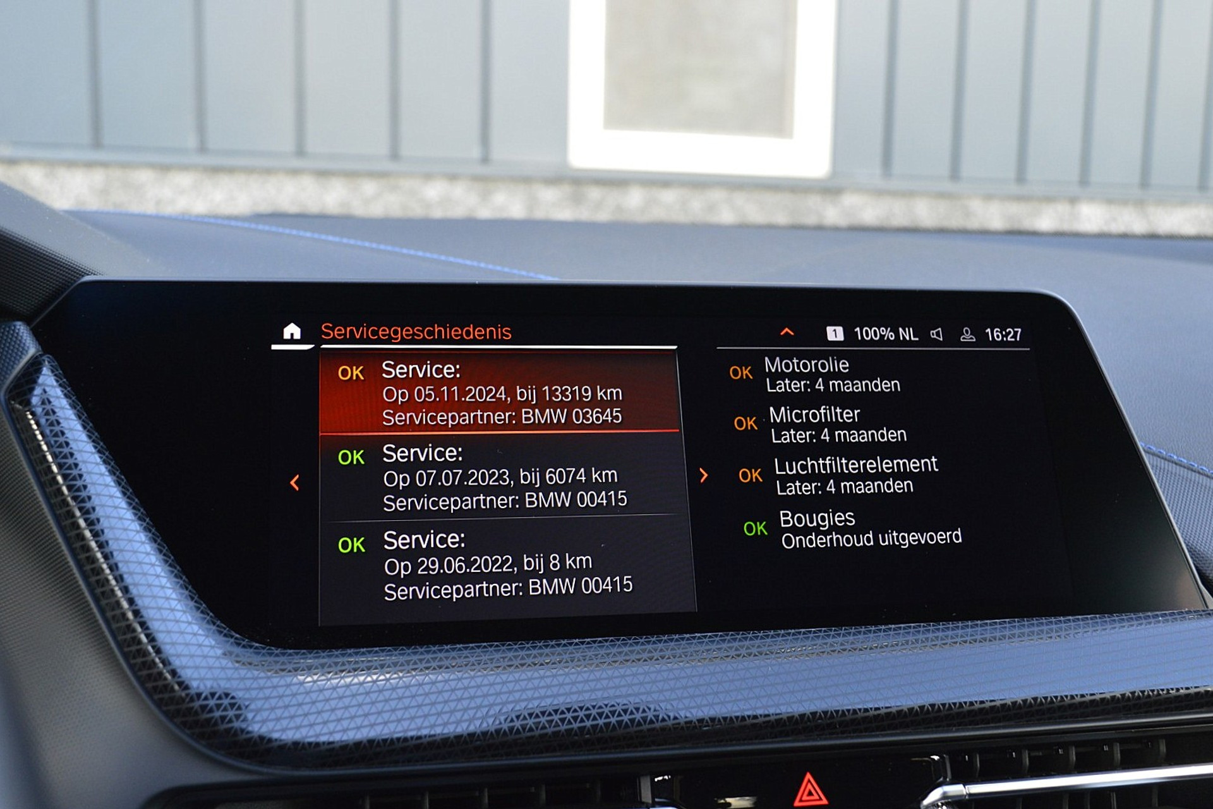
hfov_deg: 53.1
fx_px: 1213
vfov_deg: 36.9
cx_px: 606
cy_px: 404
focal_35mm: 36
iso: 800
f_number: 5.6
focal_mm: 24
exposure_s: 1/60
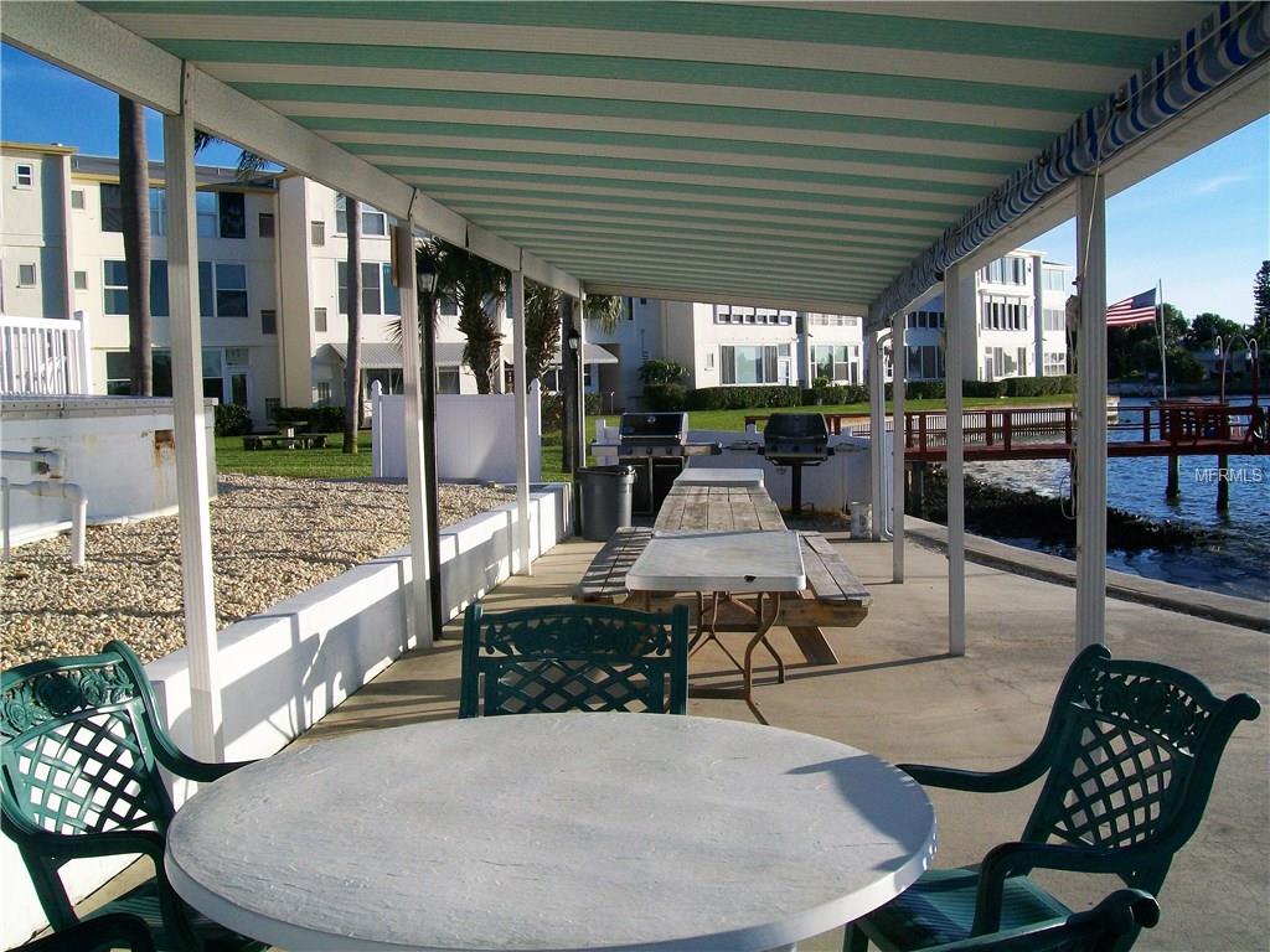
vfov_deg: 39.7
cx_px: 635
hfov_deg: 51.4
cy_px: 476
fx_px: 1321
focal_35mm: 36
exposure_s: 1/500
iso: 64
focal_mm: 6
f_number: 4.8
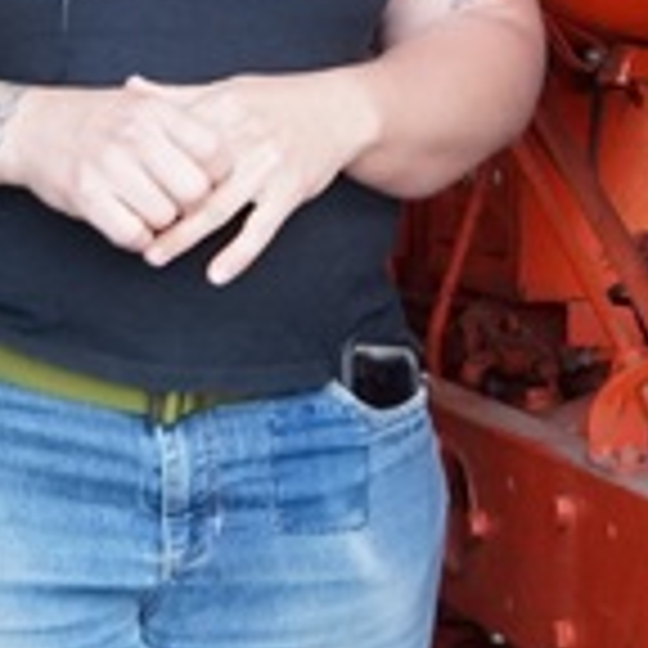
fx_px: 3833
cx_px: 356
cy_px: -45
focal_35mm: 181
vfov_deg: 9.6
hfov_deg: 9.7
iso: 800
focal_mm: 20
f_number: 5.6
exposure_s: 1/160
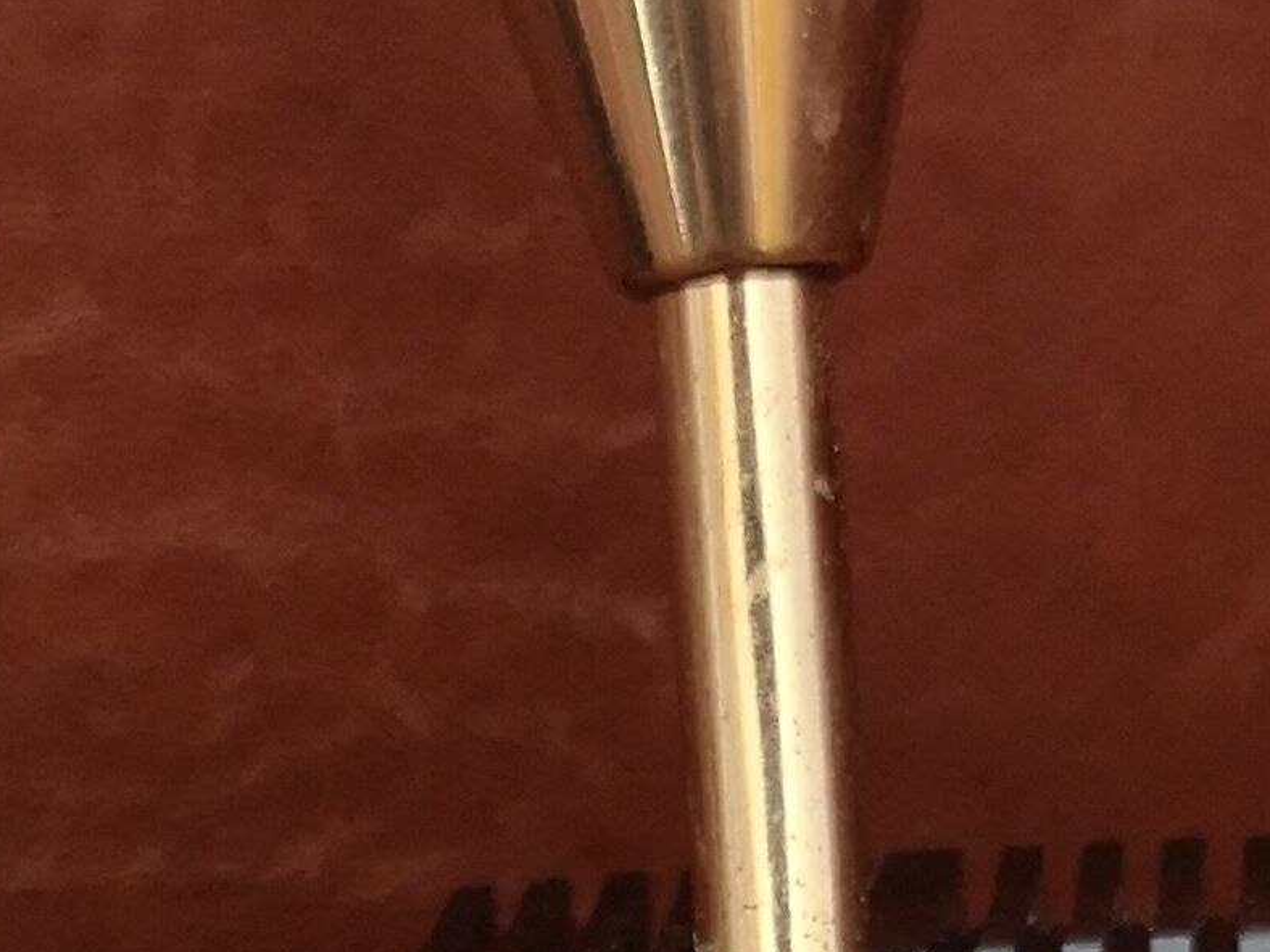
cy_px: 1590
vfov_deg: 11.2
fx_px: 4586
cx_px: 562
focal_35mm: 125
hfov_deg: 15.8
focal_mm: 5.58
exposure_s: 1/25
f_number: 1.8
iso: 400
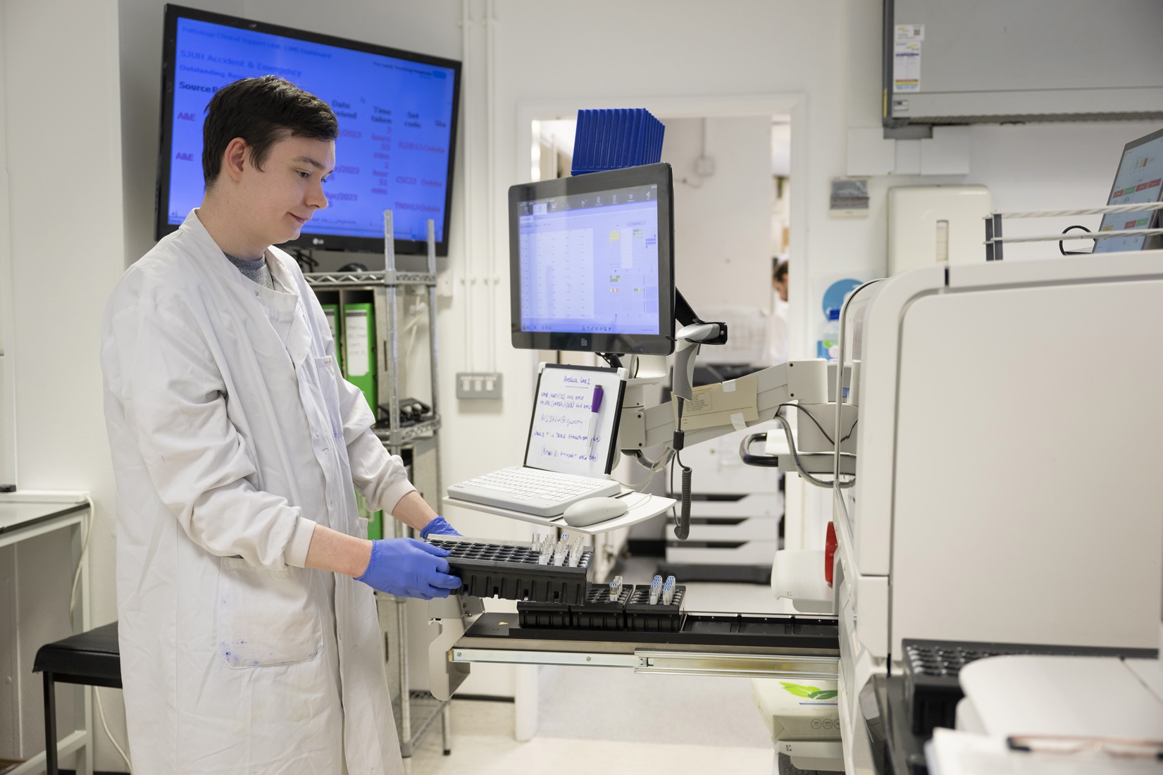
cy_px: 388
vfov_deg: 33.4
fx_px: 1292
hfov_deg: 48.5
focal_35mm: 40
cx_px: 582
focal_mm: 40
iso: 800
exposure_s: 1/160
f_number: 3.2
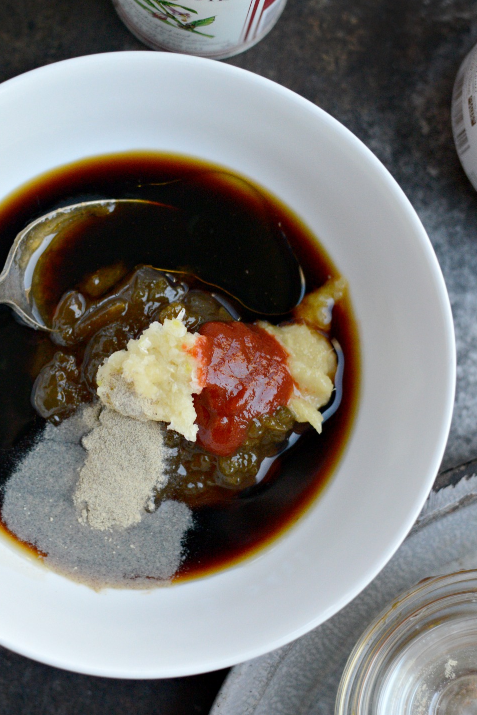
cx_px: 171
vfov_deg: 26.6
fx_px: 1509
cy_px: 334
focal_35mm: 76
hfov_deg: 17.9
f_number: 3.2
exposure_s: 1/1250
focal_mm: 50
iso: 3200
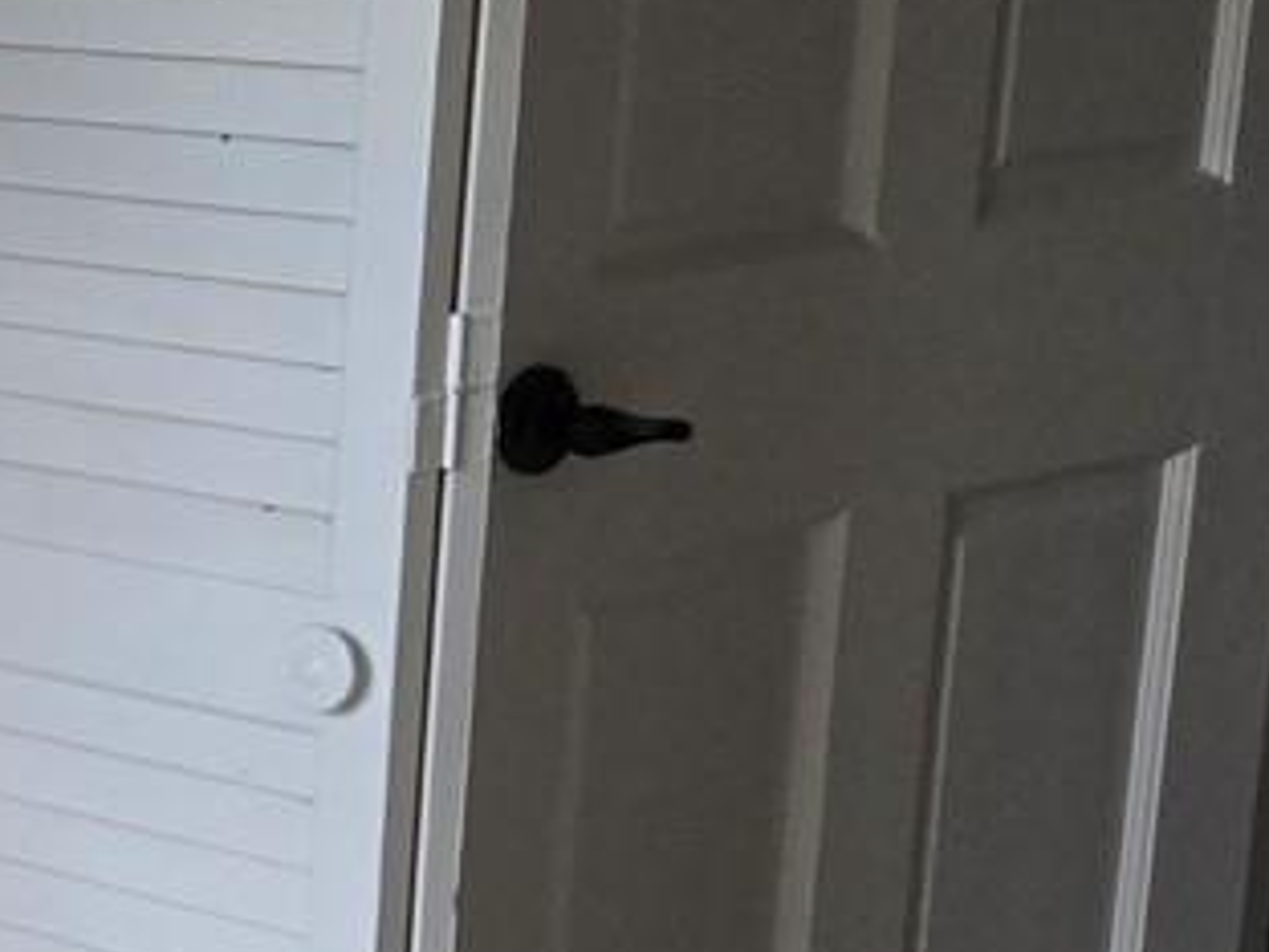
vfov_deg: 12.5
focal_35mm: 118
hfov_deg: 13.9
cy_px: 785
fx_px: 4326
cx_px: -1346
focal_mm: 5.4
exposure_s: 1/180
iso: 100
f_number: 1.8
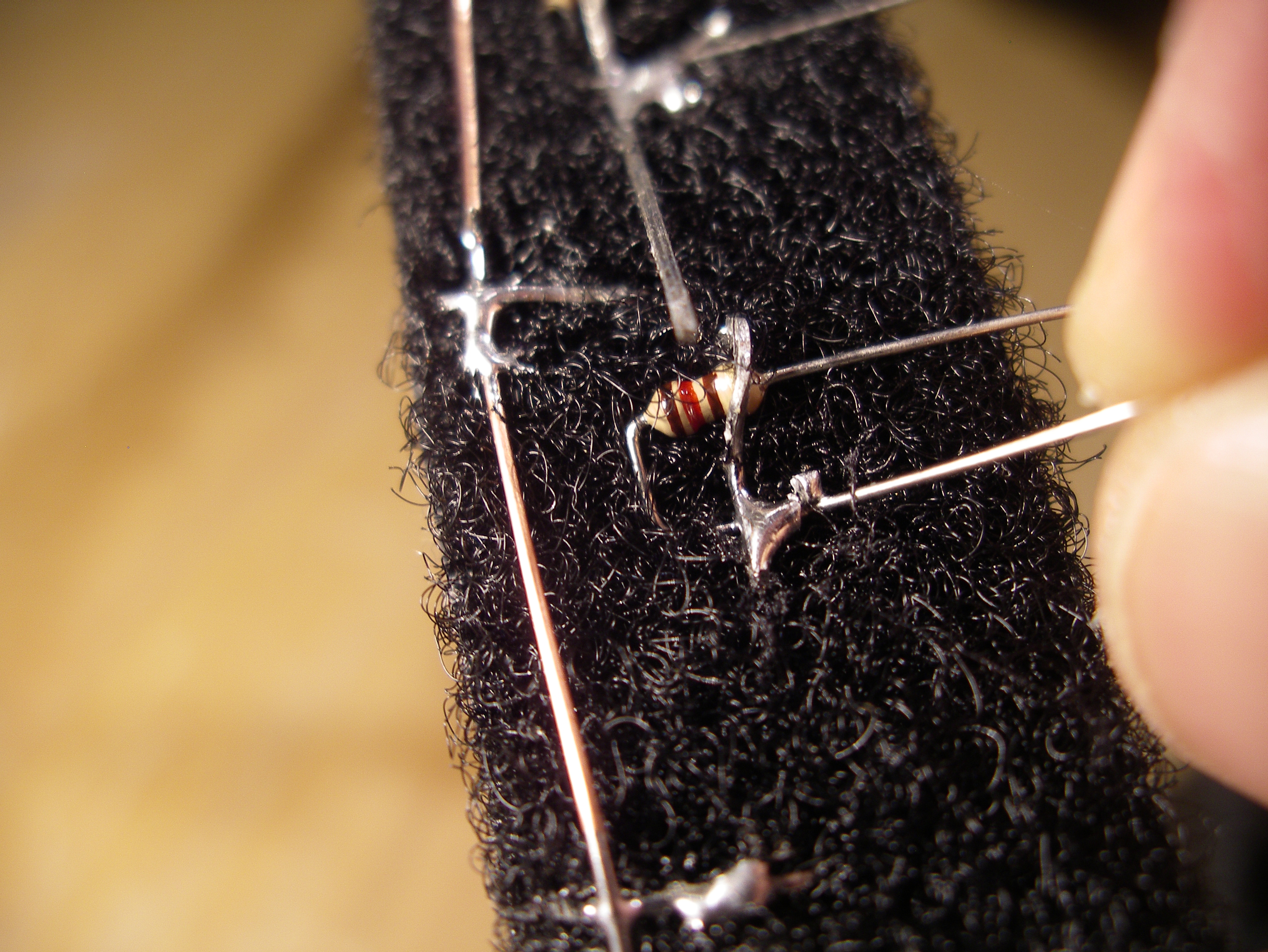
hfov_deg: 50.1
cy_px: 476
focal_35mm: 37
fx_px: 1356
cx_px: 634
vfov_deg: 38.7
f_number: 2.8
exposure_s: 1/40
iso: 100
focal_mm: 7.8
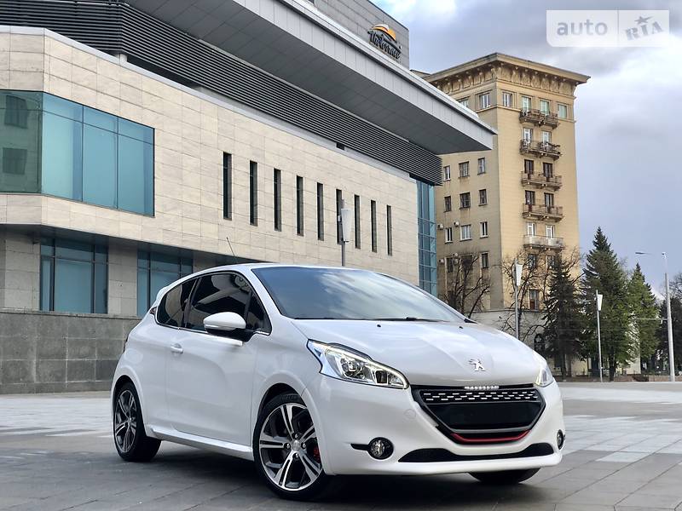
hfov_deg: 36.8
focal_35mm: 52
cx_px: 341
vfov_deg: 28.0
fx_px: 1024
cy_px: 256
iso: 16
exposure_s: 1/197
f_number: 2.4
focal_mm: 6
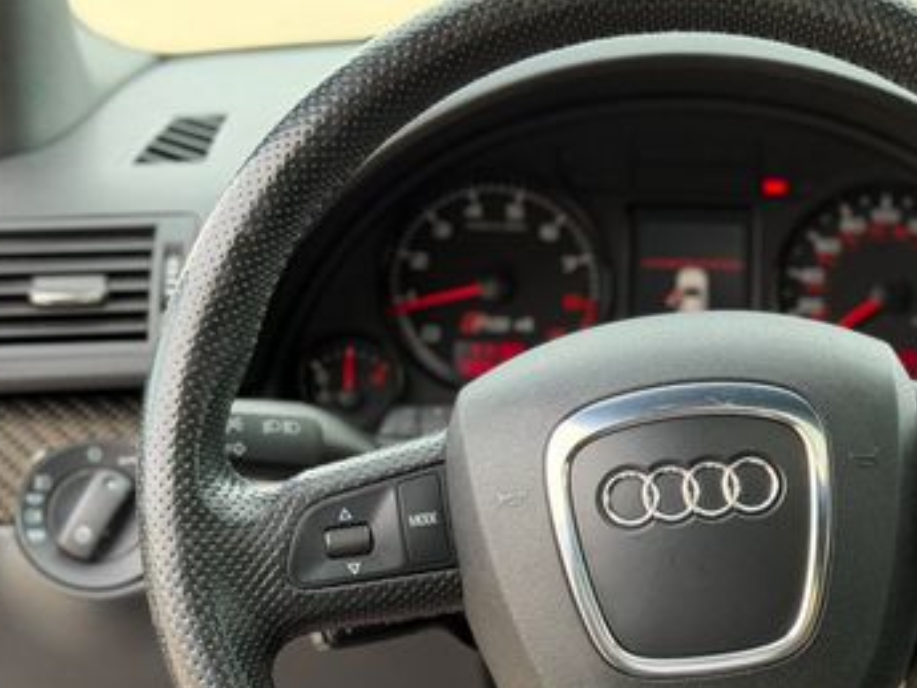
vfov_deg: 16.5
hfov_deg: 21.6
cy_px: 507
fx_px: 2358
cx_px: 811
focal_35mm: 89
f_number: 1.78
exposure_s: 1/160
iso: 80
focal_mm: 6.76
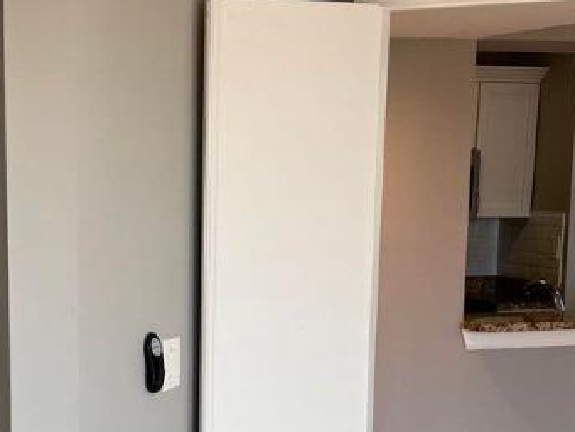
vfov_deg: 18.5
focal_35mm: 78
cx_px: 119
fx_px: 1296
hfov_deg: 24.6
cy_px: 402
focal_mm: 5.7
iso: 32
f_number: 1.5
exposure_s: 1/121
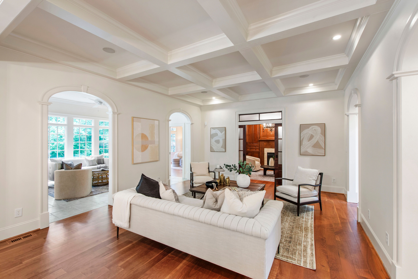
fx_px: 174
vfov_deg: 77.3
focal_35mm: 15
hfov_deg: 100.4
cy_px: 140
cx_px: 209
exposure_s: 1
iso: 100
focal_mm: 10
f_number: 8
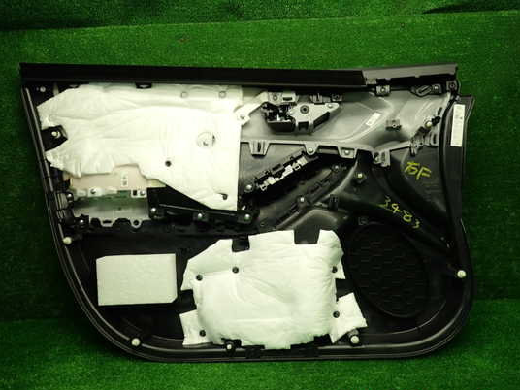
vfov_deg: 49.7
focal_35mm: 28
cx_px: 272
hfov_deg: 63.4
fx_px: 421
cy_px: 195
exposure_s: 1/60
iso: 125
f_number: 2
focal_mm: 4.5
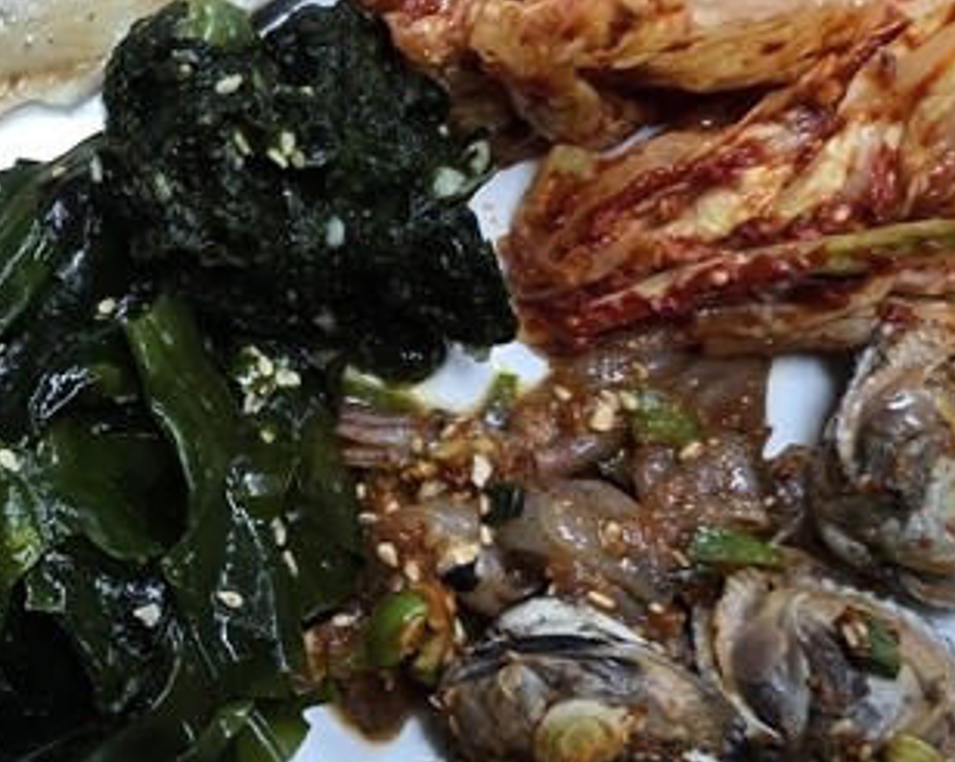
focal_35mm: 73
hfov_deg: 24.5
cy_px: 415
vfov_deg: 21.0
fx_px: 2062
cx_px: -59
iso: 200
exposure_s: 1/180
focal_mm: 6.3
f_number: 1.7
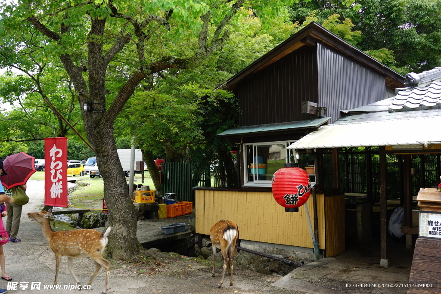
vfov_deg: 37.9
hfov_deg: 54.4
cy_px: 147
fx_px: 429
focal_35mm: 35
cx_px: 220
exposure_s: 1/50
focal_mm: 35
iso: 50
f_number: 5.6
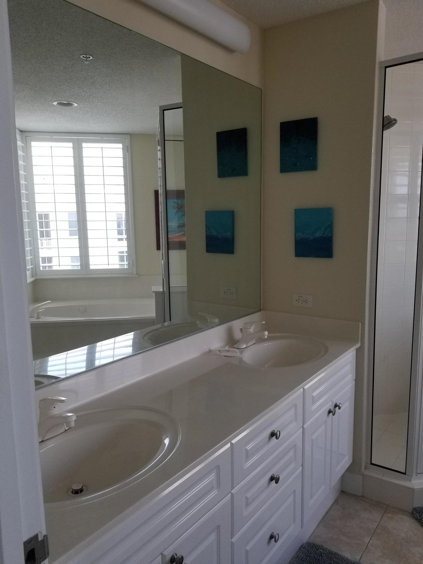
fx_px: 424
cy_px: 282
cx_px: 212
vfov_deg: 67.3
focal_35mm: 26
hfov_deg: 53.1
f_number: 1.7
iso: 100
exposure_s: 1/120
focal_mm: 4.25
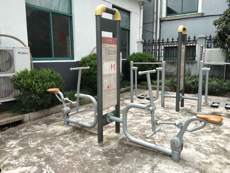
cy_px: 86
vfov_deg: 45.4
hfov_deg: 58.4
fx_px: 206
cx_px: 115
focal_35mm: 31
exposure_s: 1/508
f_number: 2.2
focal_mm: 3.69
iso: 50
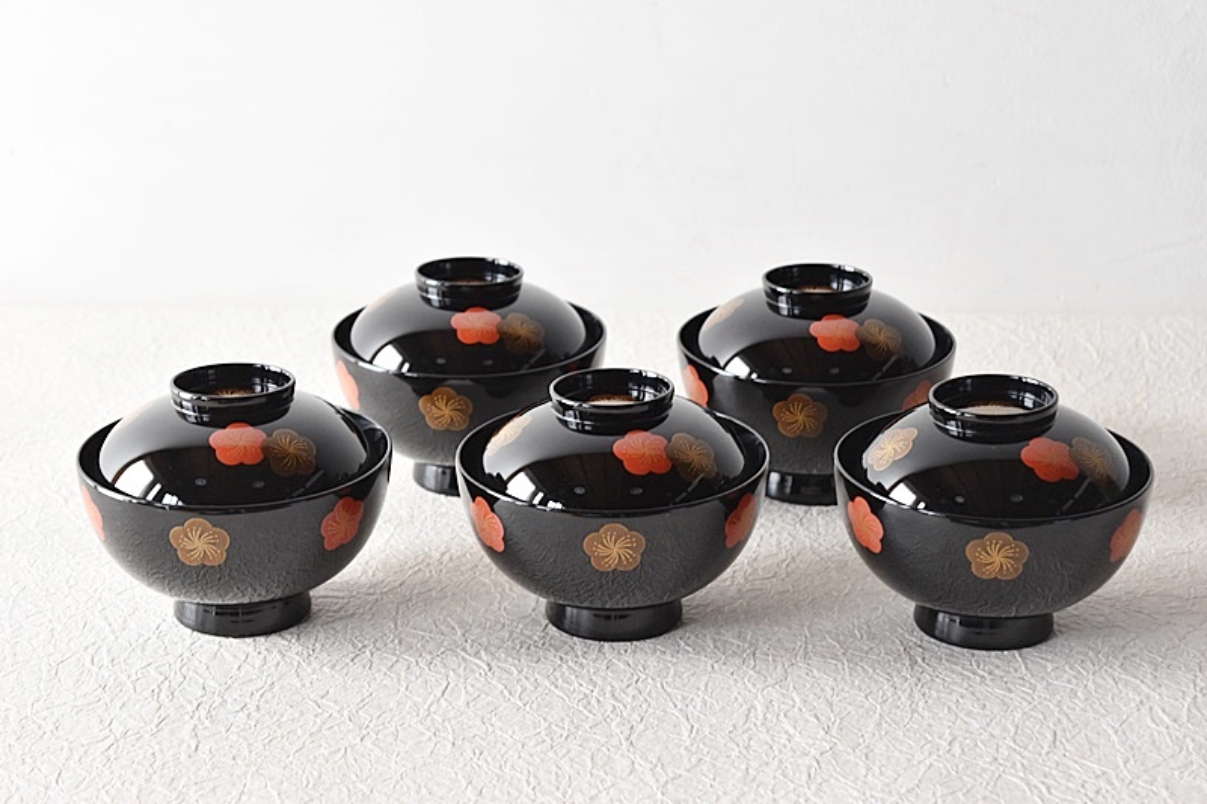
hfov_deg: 24.6
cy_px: 402
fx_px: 2765
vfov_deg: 16.5
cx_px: 604
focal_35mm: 82
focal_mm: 55
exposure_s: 1/6
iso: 800
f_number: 5.6
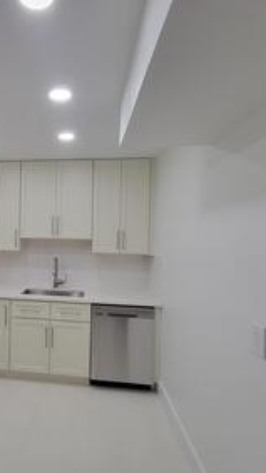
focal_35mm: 20
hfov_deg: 51.7
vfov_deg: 86.6
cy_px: 237
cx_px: 47
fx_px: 251
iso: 64
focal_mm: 2.2
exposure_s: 1/60
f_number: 2.2
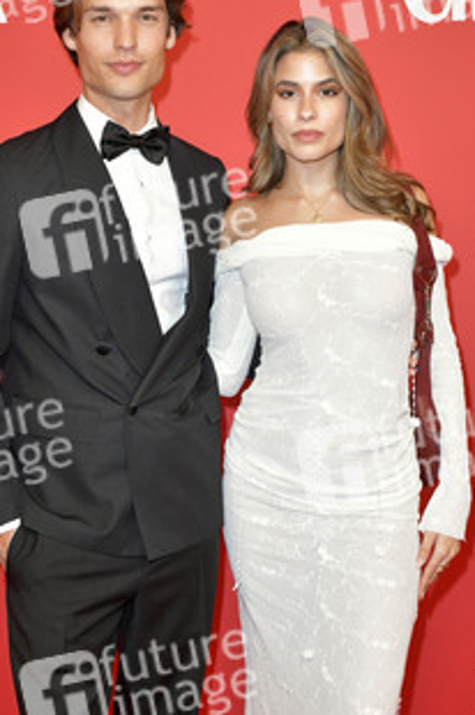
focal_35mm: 62
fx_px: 1230
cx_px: 205
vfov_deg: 32.4
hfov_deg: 21.8
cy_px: 339
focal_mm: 48
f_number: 6.3
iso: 1600
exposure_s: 1/250
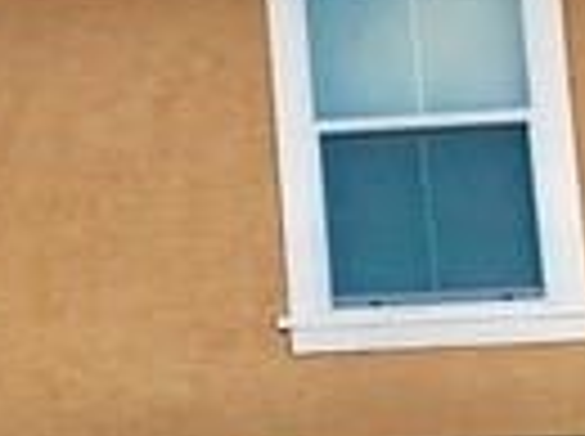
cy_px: 616
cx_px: -423
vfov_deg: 10.4
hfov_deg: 13.1
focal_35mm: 138
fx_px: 2328
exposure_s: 1/1076
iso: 20
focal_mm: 3.99
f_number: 1.8
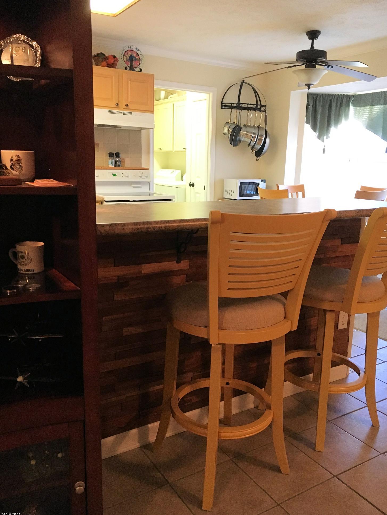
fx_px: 447
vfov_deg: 60.0
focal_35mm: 30
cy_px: 265
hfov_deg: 46.8
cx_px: 200
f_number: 2.2
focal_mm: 4.15
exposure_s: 1/30
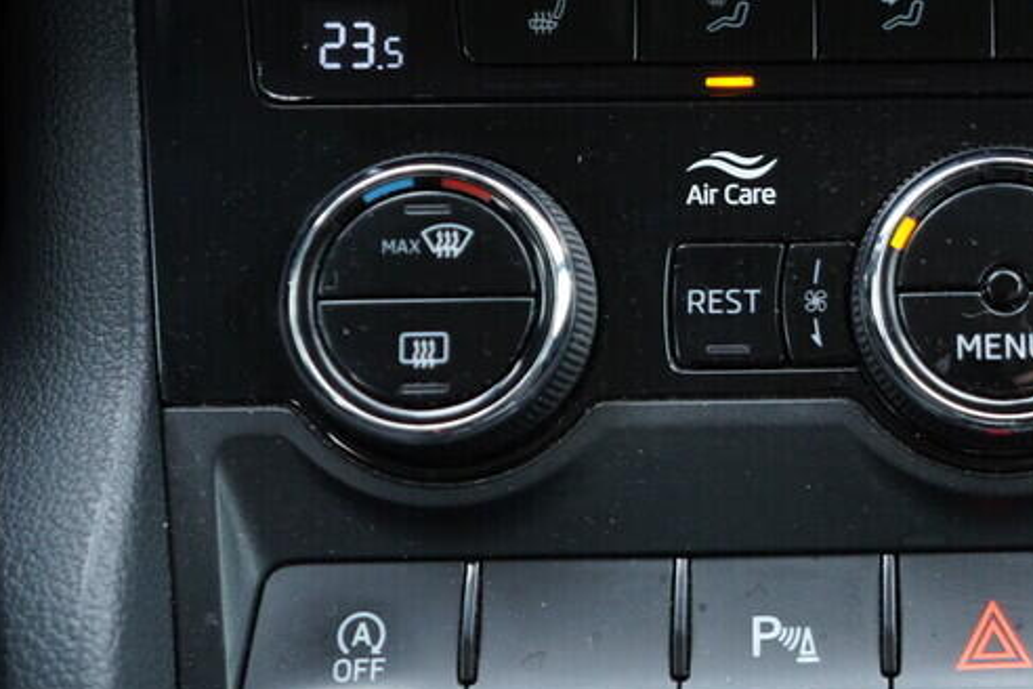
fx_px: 2152
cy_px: 226
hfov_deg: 25.8
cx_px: 995
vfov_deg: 18.1
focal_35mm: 75
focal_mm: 24
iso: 500
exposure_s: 1/40
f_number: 2.8
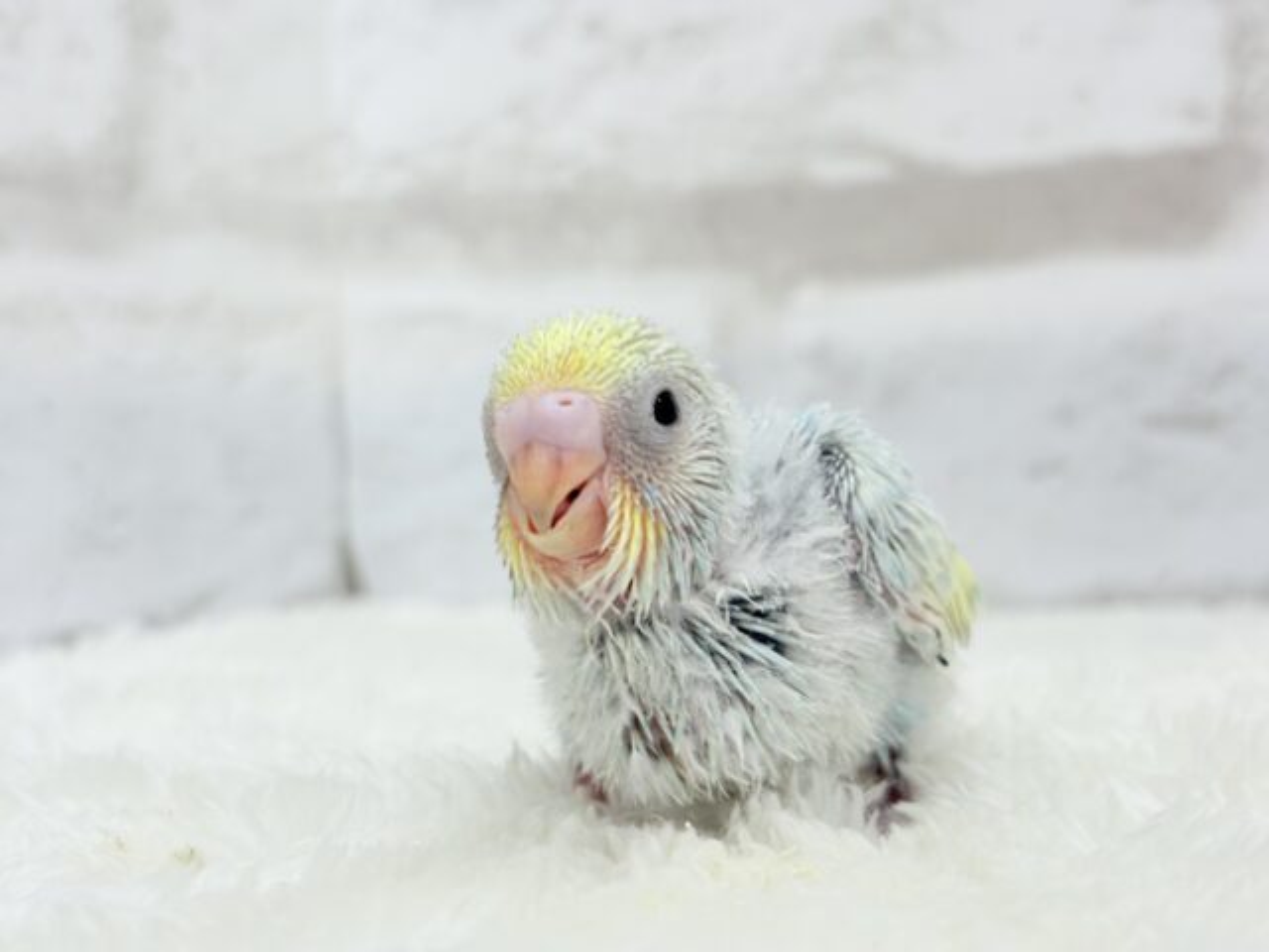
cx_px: 634
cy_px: 476
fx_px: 1906
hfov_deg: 36.8
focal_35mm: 52
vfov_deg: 28.0
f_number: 1.6
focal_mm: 5.96
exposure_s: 1/50
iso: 32
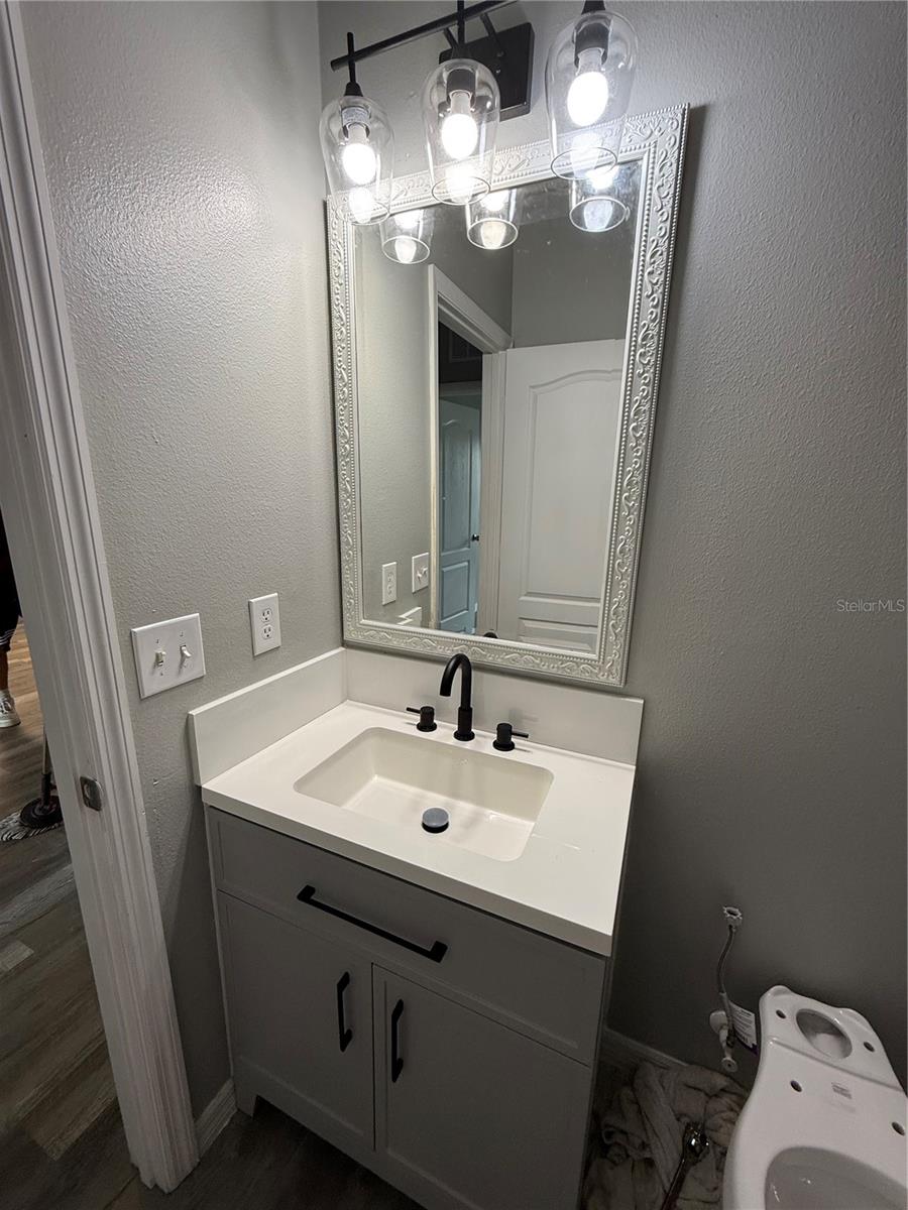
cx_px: 454
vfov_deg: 102.1
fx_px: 490
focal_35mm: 14
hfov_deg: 85.7
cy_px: 605
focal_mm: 2.22
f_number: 2.2
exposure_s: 1/120
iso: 125
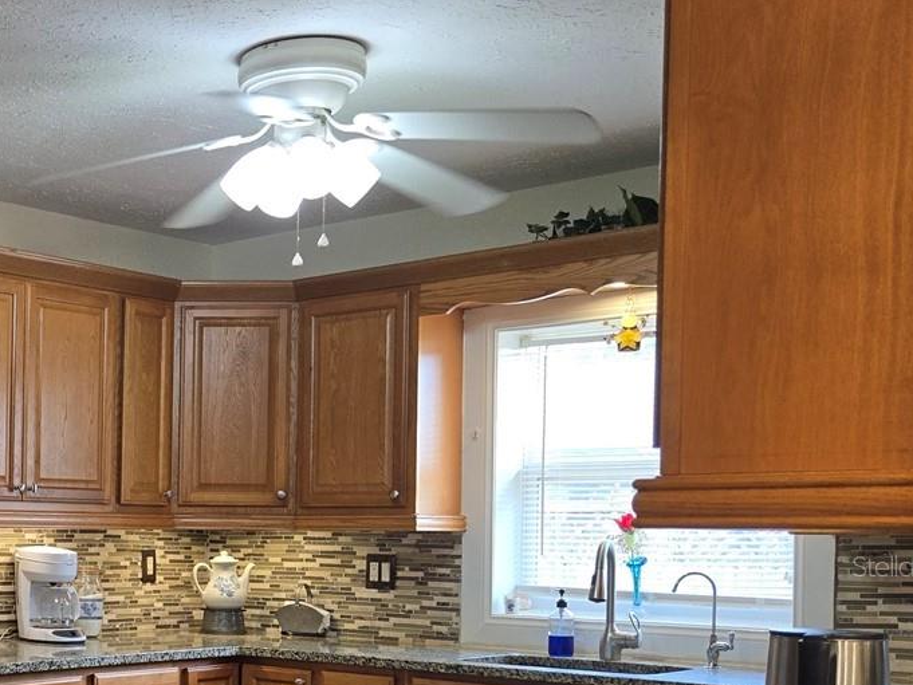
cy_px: 566
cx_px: -94
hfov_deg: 31.5
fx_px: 1425
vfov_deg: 26.4
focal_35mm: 54
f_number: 1.8
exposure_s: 1/120
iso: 80
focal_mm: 5.4
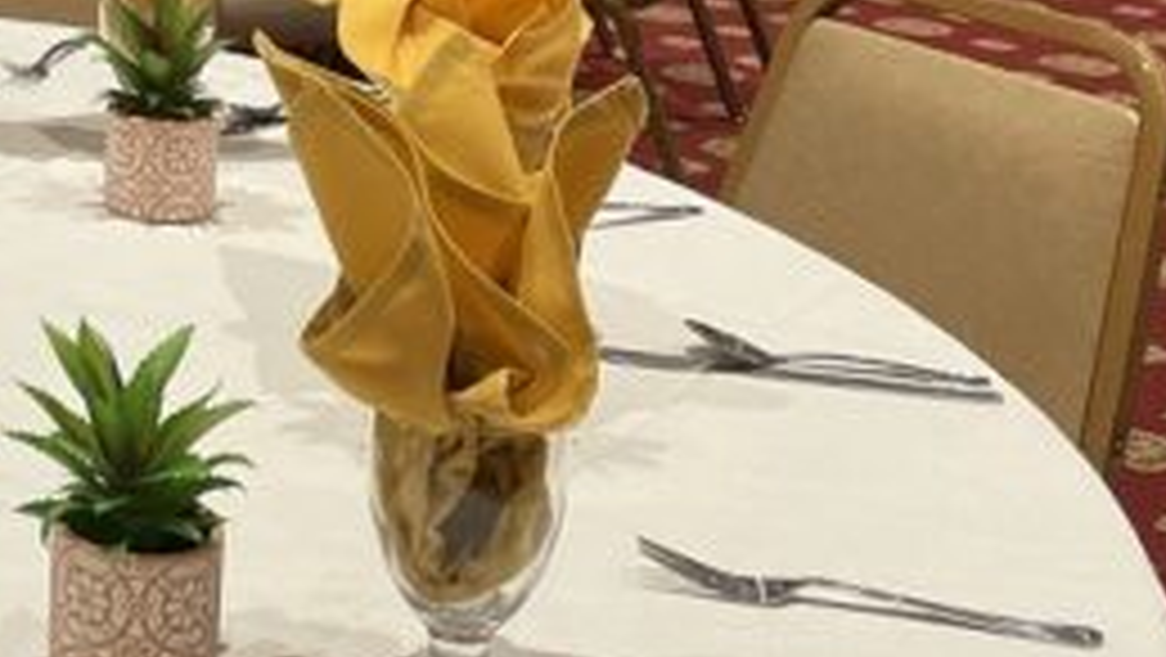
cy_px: -153
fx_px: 2598
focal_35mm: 84
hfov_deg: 22.9
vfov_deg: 13.9
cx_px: -293
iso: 200
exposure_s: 1/60
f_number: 1.6
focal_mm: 4.2
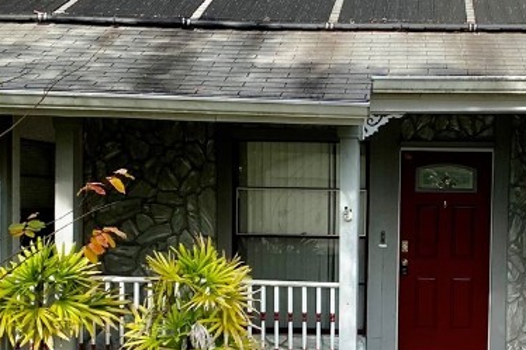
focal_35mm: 74
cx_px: 413
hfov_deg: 26.9
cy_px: 266
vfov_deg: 18.3
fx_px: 1081
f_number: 1.8
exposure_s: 1/1232
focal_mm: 4.25
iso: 32
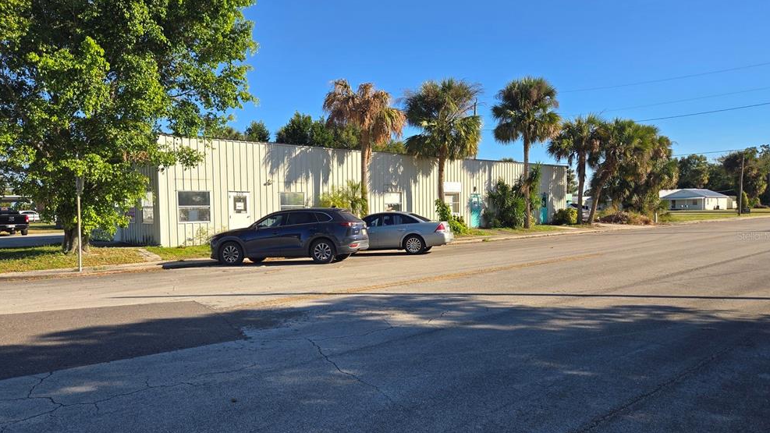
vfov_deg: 44.3
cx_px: 385
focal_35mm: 26
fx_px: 531
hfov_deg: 71.9
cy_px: 236
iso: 25
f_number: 1.8
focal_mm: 5.4
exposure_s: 1/1238
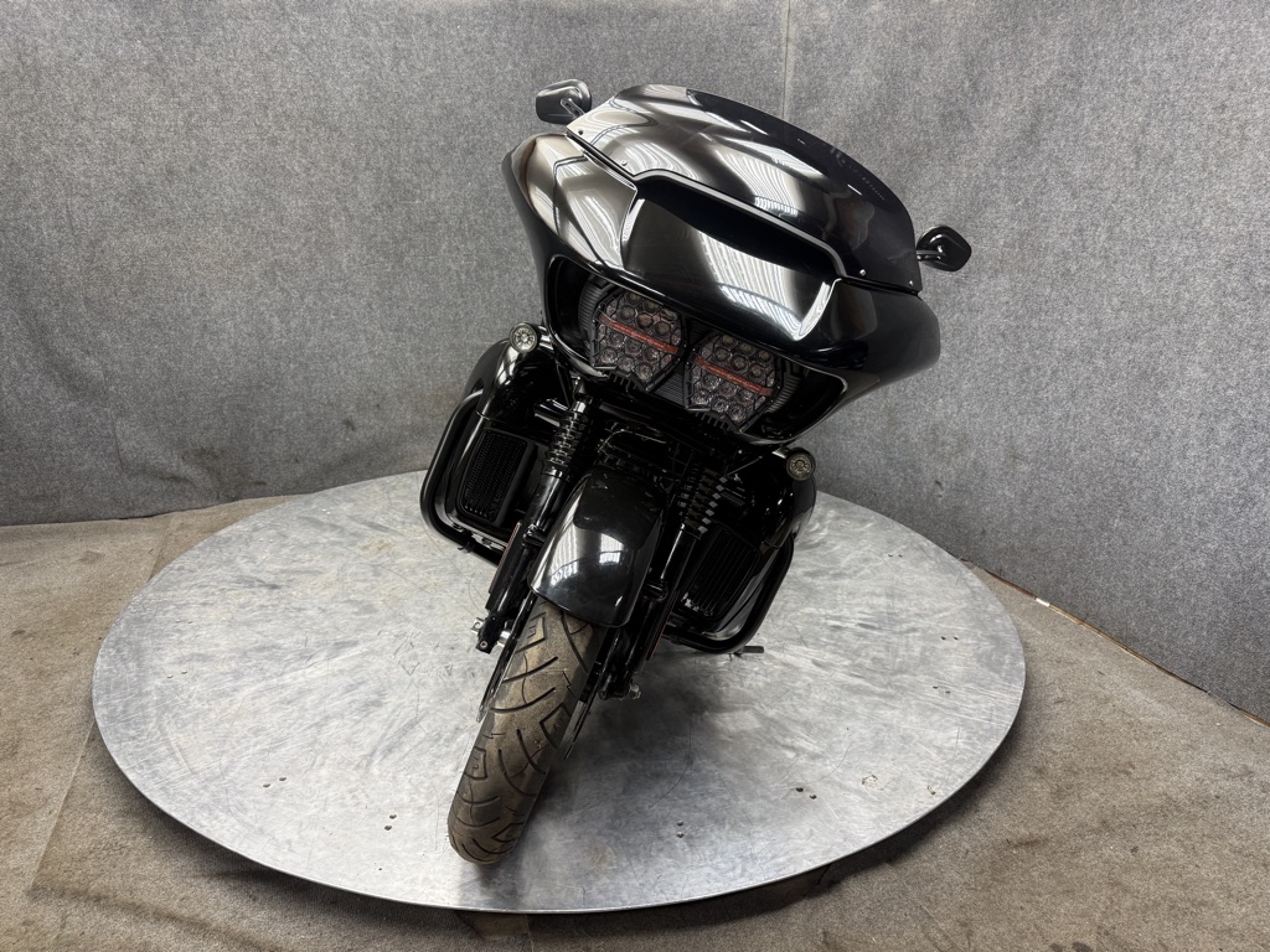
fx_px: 881
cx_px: 635
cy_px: 476
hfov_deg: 71.6
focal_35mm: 24
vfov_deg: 56.8
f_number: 1.78
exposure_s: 1/120
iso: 160
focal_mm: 6.76
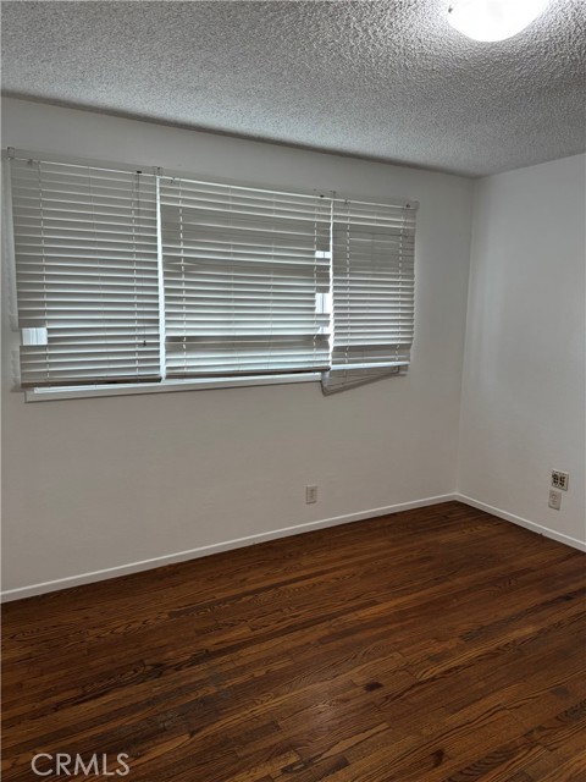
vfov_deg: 71.6
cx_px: 293
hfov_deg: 56.8
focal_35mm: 24
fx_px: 542
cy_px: 391
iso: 125
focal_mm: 6.76
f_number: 1.78
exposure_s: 1/60
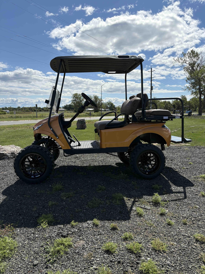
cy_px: 137
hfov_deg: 53.1
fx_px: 205
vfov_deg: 67.3
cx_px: 102
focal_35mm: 26
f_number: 1.6
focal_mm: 5.96
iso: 50
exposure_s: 1/6329
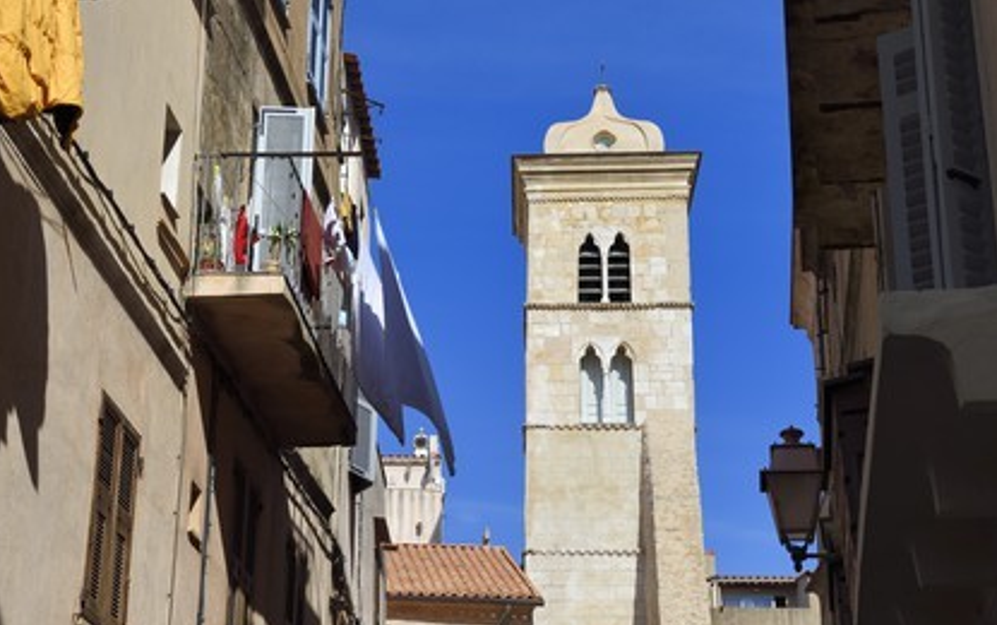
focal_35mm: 68
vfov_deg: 19.2
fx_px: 1849
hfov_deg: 30.2
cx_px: 497
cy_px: 332
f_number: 16
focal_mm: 66
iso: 200
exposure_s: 1/250
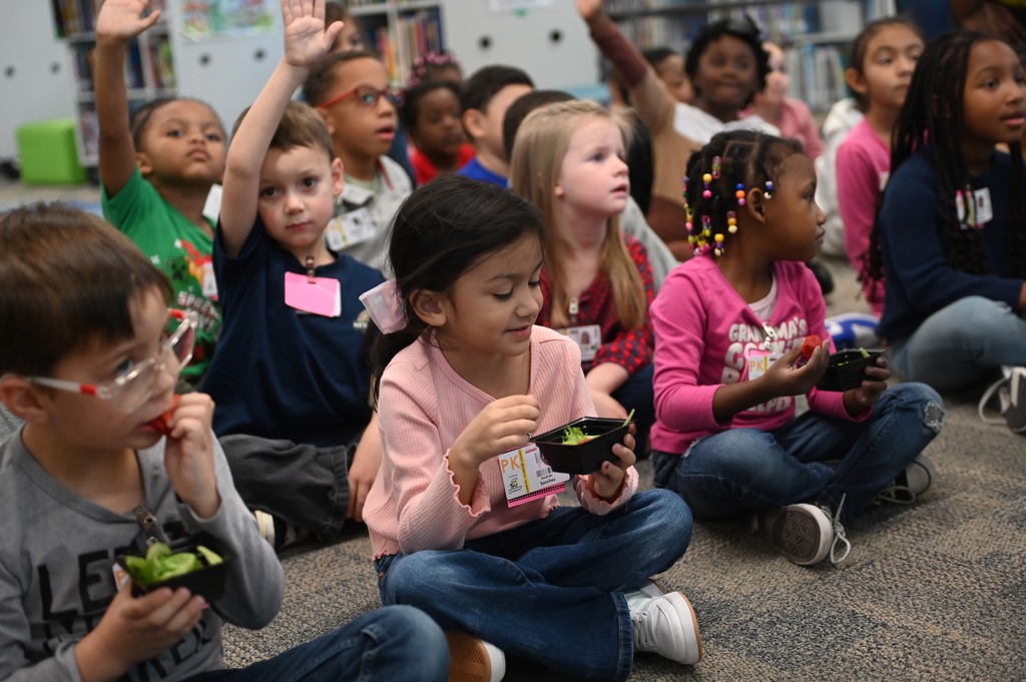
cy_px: 341
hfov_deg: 36.3
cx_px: 513
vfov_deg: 24.6
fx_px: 1566
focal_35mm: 55
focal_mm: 55
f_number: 2.8
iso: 1600
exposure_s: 1/250
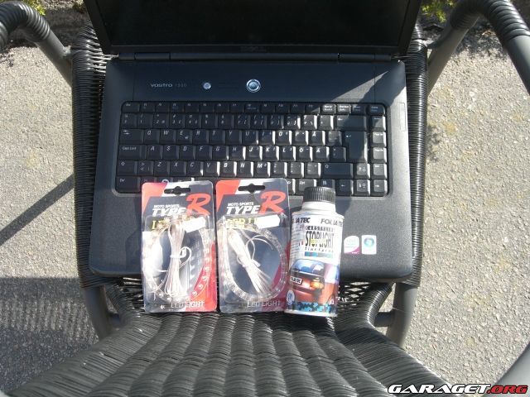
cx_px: 265
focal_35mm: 38
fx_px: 582
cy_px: 198
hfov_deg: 49.0
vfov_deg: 37.7
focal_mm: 7.9
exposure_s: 1/320
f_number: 4
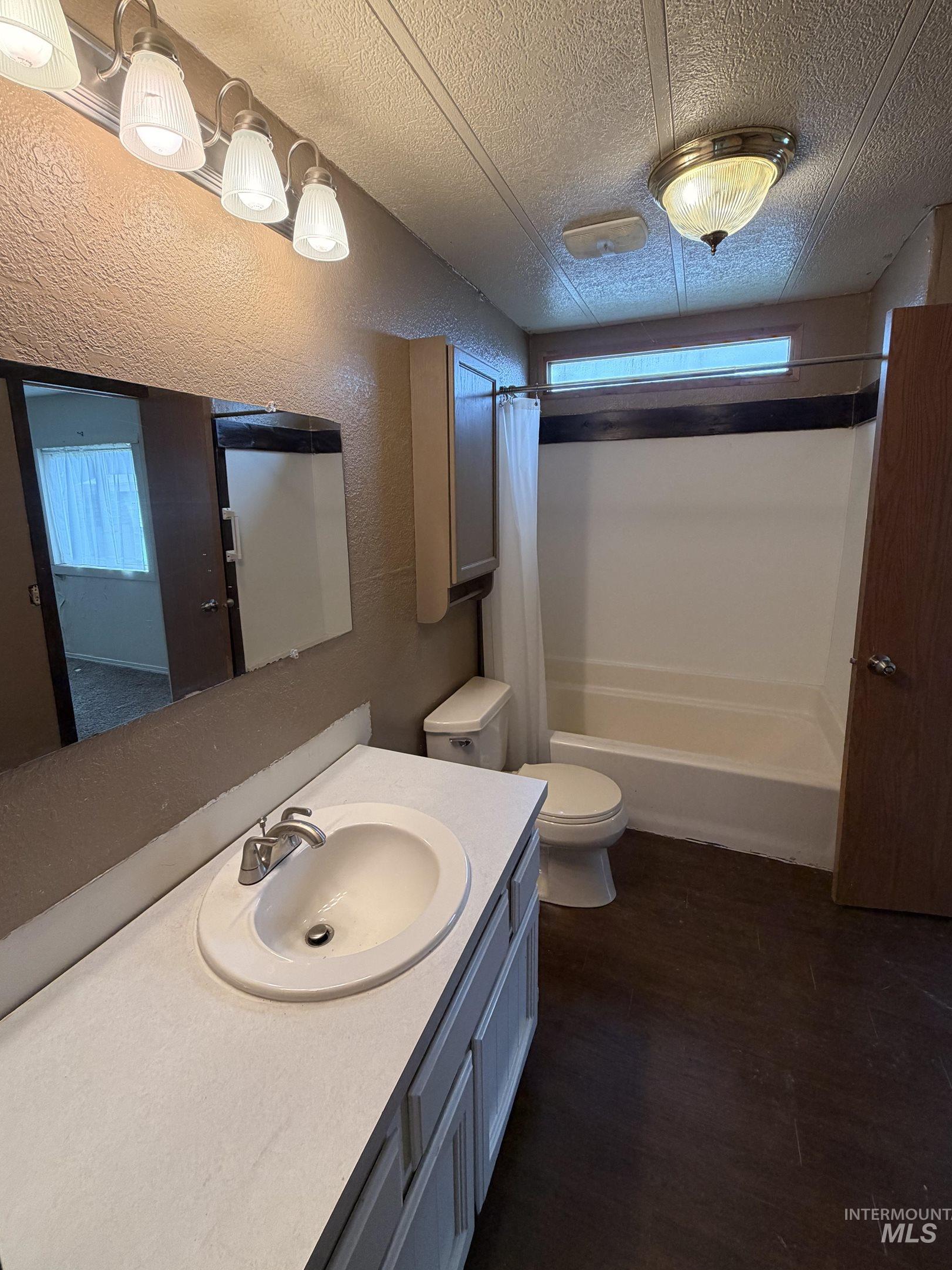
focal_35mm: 15
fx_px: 550
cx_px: 471
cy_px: 595
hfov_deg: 81.8
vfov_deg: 98.0
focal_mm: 2.22
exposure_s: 1/120
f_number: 2.2
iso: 200
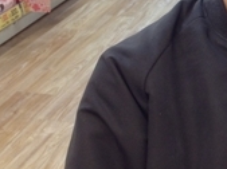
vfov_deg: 11.9
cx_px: 282
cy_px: 39
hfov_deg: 15.3
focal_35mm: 124
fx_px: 811
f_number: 2.4
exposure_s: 1/20
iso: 64
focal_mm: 4.28
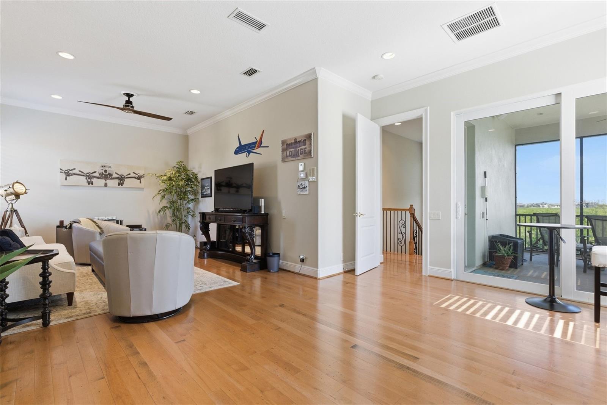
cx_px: 304
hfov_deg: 96.7
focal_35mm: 16
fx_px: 270
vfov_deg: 73.8
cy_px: 202
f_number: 9
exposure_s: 1/60
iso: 400
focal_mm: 16
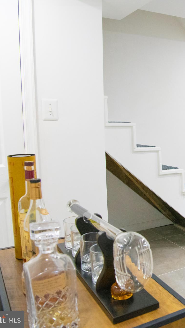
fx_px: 358
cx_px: 218
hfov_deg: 26.1
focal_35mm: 41
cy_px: 164
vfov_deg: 49.4
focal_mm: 26
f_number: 6.3
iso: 4000
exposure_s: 1/125
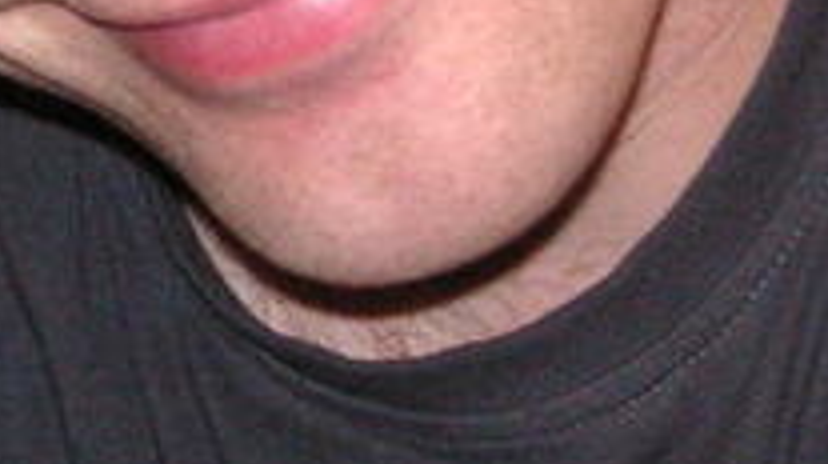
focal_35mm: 156
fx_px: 3422
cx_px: -160
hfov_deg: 13.4
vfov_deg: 7.6
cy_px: -196
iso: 160
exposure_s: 1/45
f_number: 2.8
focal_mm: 6.1
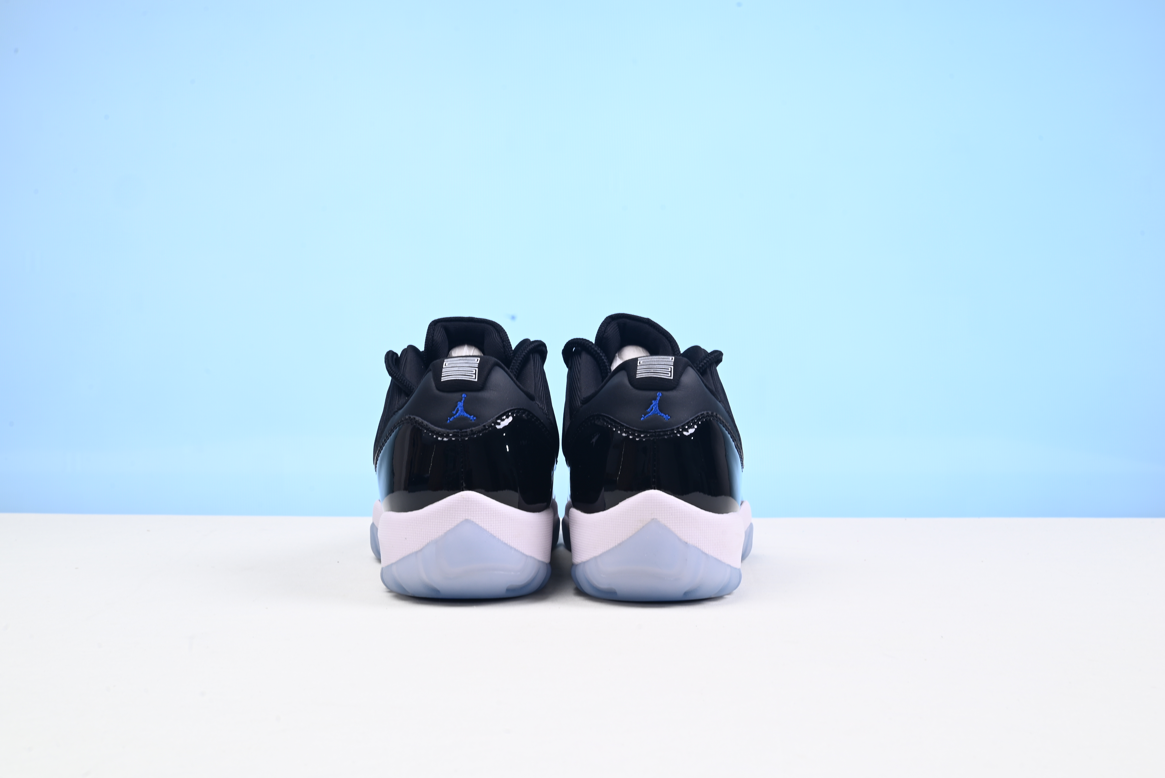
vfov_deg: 33.4
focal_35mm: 40
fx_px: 1295
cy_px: 389
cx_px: 582
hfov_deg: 48.4
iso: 100
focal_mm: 40
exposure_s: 1/2
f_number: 16
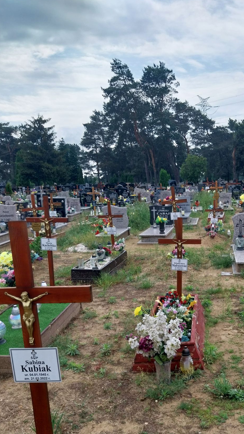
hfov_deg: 33.1
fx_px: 402
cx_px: 181
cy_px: 265
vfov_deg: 56.1
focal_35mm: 35
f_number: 1.8
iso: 25
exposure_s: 1/1061
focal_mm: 4
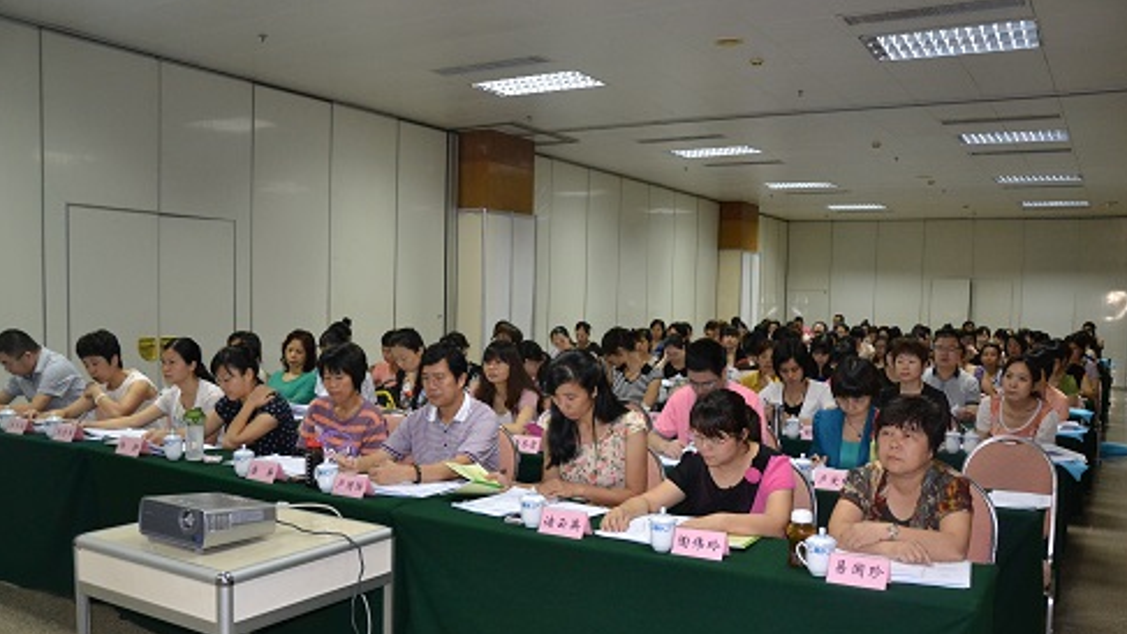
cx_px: 574
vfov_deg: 40.1
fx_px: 867
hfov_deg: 66.1
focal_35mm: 29
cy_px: 364
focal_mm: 18
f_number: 3.5
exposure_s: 1/60
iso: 1800
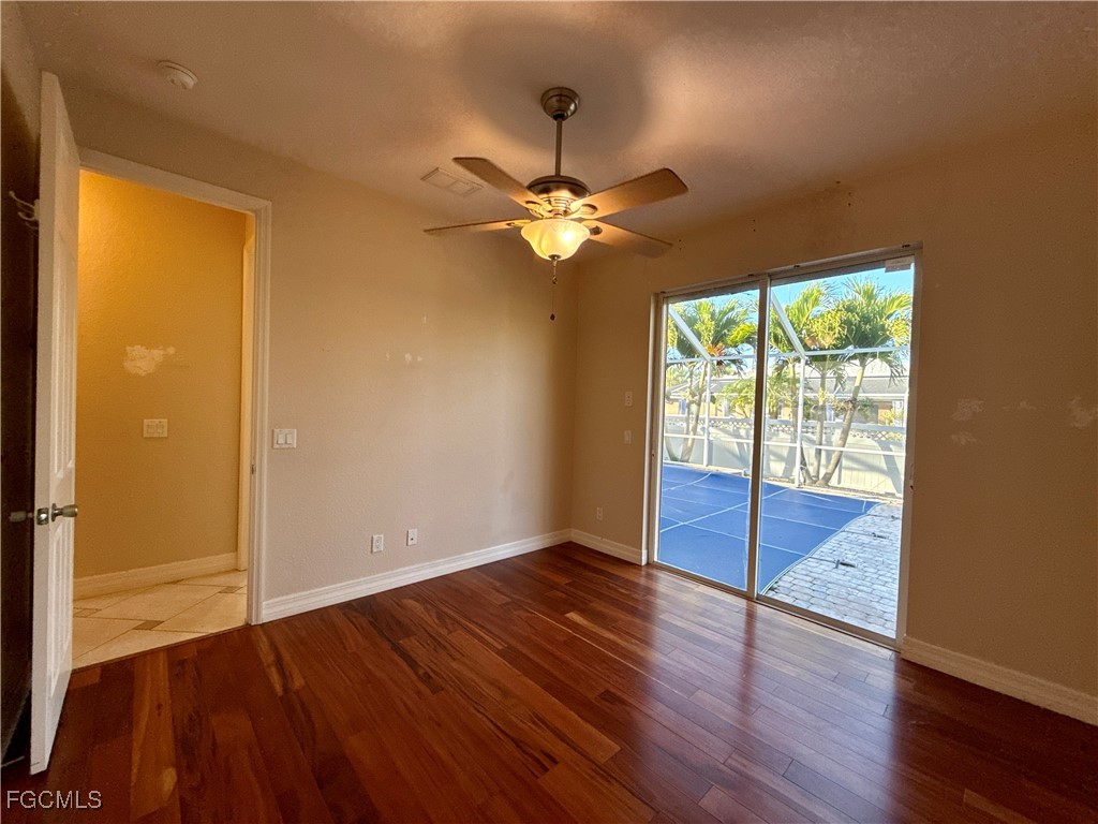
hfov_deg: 102.1
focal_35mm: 14
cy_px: 412
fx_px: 444
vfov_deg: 85.7
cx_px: 549
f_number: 2.2
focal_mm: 2.22
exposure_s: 1/120
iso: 160
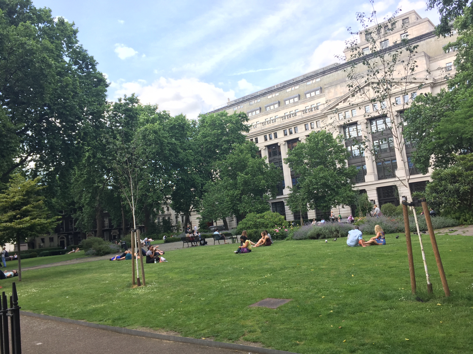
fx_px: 396
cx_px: 236
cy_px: 177
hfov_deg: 61.7
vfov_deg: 48.2
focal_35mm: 29
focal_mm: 4.15
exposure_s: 1/347
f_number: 2.2
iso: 32
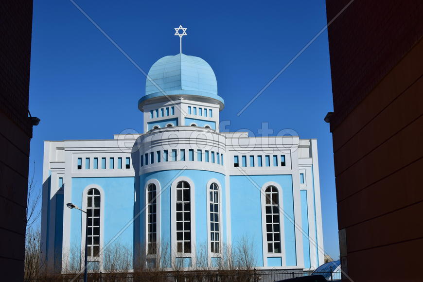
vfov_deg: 26.5
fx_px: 599
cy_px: 141
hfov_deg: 38.9
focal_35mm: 51
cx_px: 212
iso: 100
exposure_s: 1/500
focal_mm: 34
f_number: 11
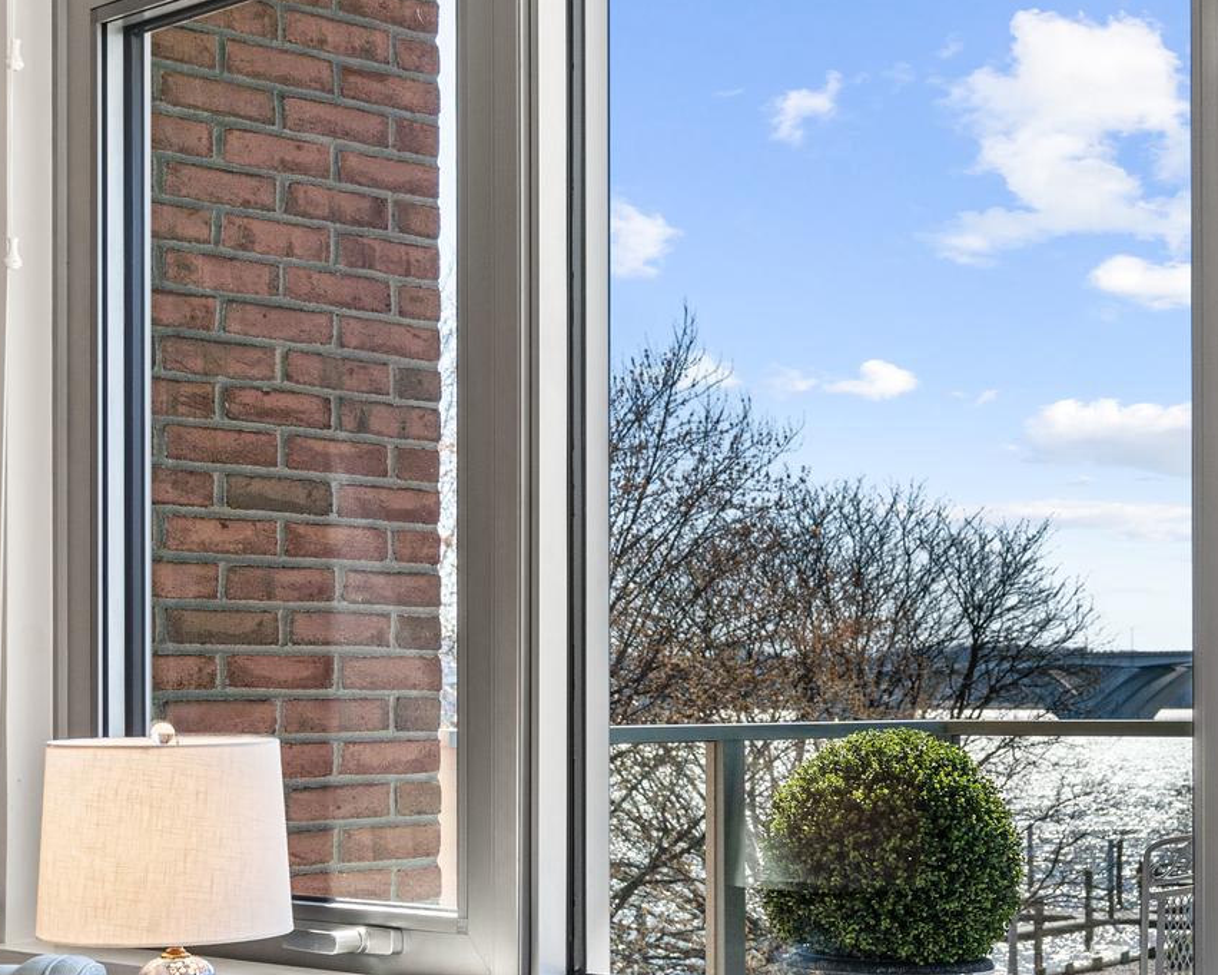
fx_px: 2524
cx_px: 1078
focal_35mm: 70
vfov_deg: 21.7
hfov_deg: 26.3
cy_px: 739
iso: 100
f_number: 7.1
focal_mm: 31
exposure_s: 1/20
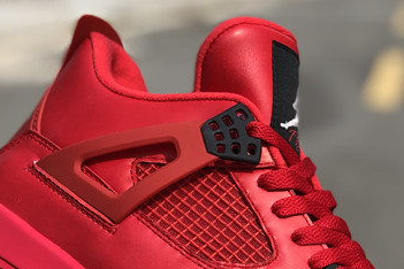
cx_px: 236
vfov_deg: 11.9
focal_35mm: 114
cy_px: 282
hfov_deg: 17.9
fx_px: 1279
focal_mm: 6
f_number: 2.4
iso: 16
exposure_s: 1/842
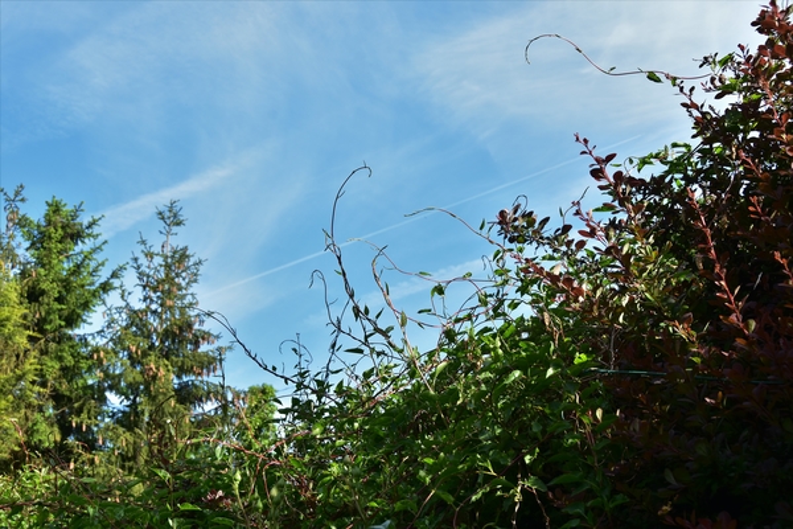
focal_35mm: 60
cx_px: 396
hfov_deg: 33.4
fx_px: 1322
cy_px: 264
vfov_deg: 22.6
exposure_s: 1/125
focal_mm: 40
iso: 200
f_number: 11
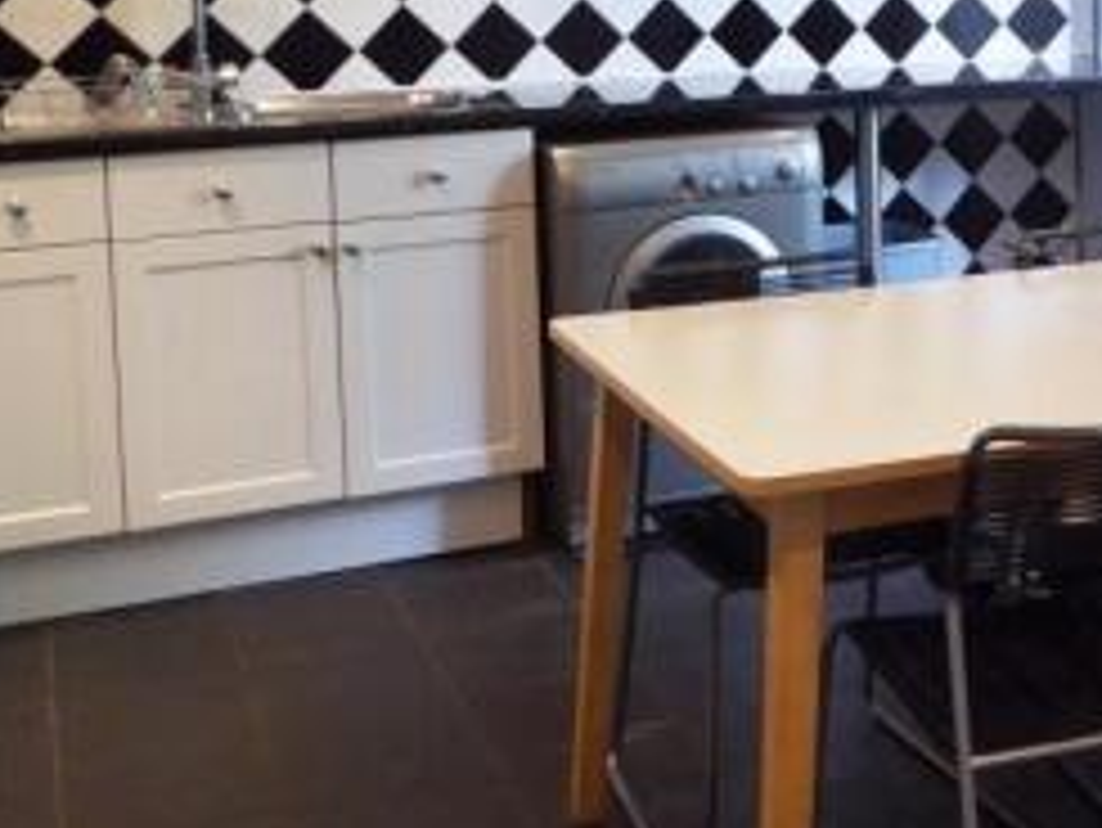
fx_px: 1815
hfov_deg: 32.0
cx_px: 1005
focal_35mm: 57
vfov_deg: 24.7
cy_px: 34
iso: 400
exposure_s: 1/30
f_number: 3.3
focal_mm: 4.3
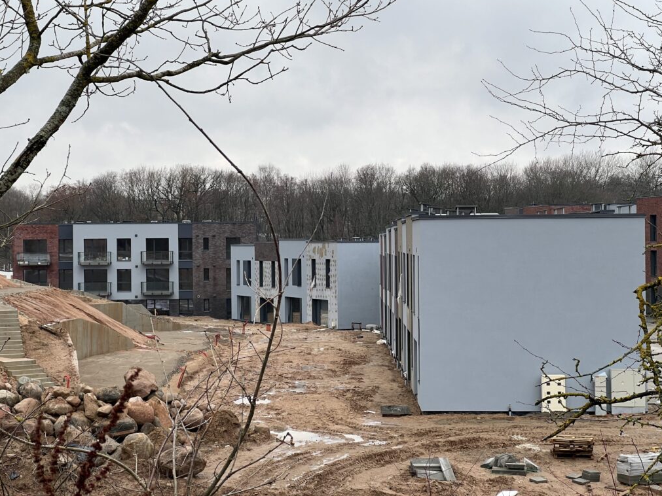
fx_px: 1492
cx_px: 334
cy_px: 245
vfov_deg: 18.9
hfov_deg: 25.0
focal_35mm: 78
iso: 32
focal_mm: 9
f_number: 2.8
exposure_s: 1/106
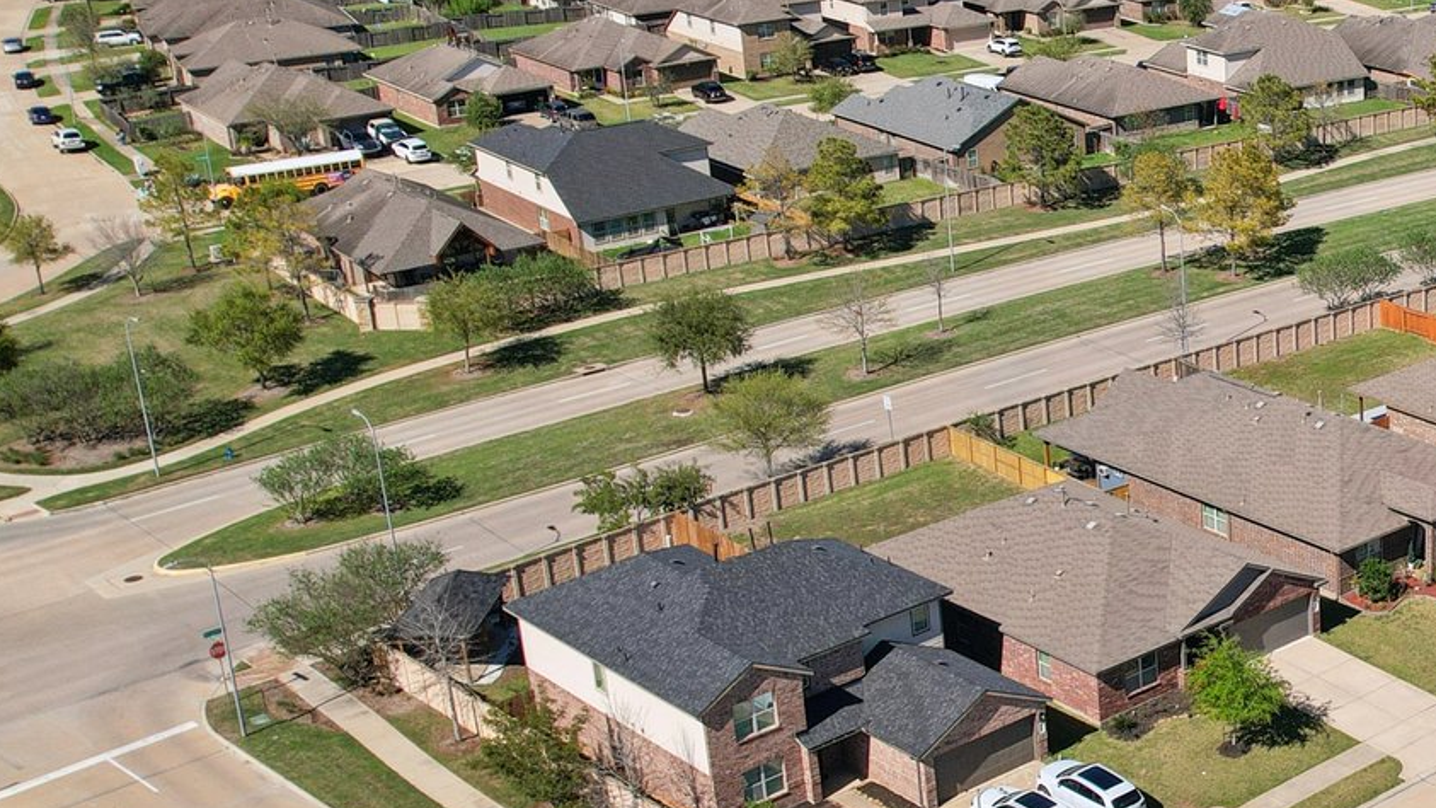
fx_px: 2132
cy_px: 492
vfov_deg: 21.4
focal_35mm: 56
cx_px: 1434
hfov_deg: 34.0
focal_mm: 8.4
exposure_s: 1/180
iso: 100
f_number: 2.8
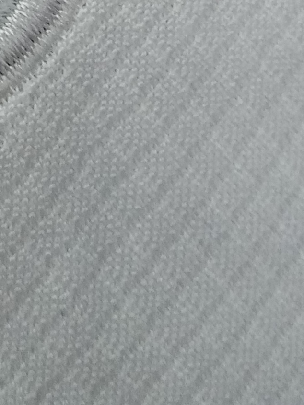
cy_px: -334
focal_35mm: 128
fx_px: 1498
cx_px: -253
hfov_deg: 10.8
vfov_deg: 13.7
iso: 154
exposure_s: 1/120
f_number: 1.8
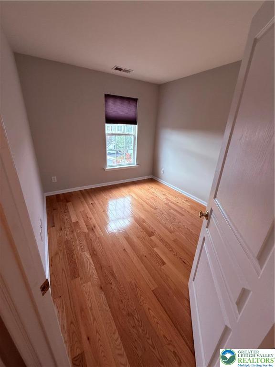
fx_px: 148
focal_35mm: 14
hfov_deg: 85.7
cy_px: 184
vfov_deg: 102.1
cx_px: 138
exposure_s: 1/99
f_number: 2.2
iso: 80
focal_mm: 2.22
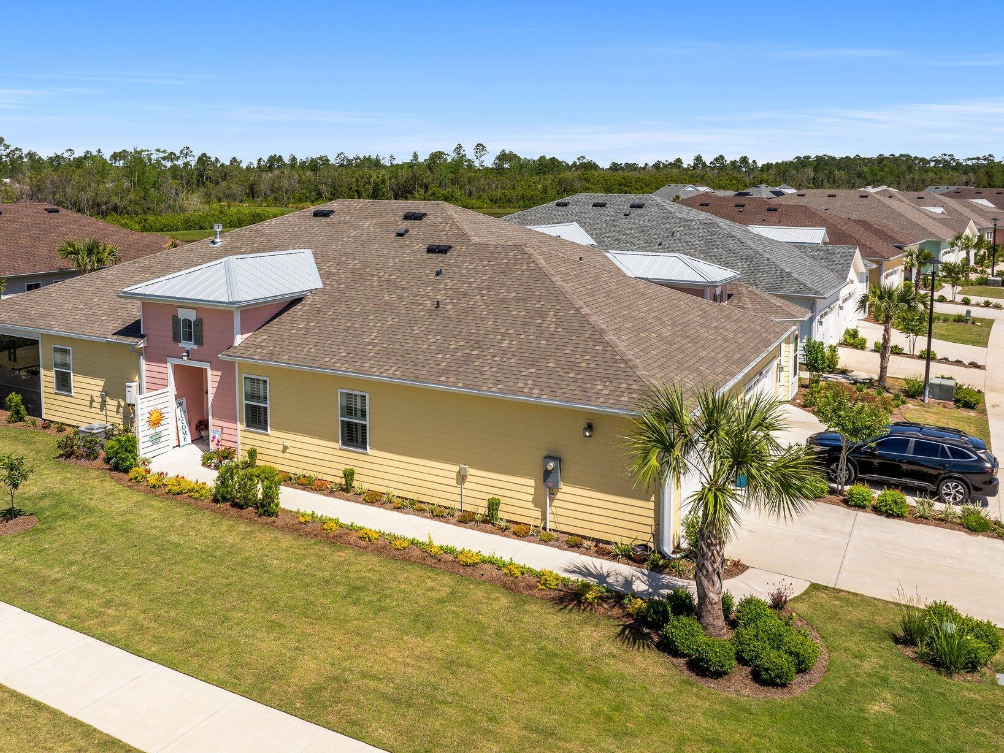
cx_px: 388
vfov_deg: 46.6
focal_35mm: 30
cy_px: 314
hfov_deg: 59.3
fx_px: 870
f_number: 5
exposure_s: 1/640
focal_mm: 12.29
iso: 100
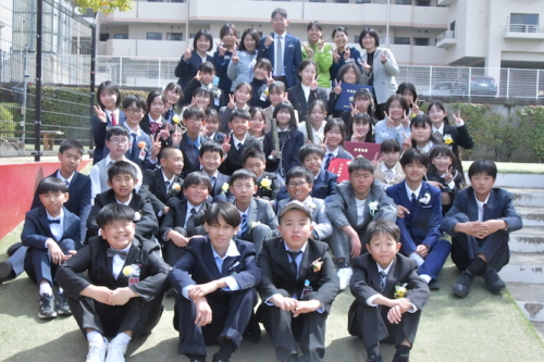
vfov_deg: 25.0
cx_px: 268
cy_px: 186
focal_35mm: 54
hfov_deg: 36.9
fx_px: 816
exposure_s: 1/400
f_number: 20
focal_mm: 30
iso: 4000
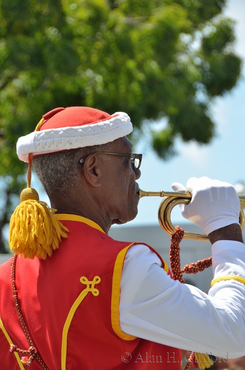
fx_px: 2001
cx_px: 122
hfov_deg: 7.0
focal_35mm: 195
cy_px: 185
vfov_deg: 10.6
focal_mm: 130
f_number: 6.3
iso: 100
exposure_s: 1/320
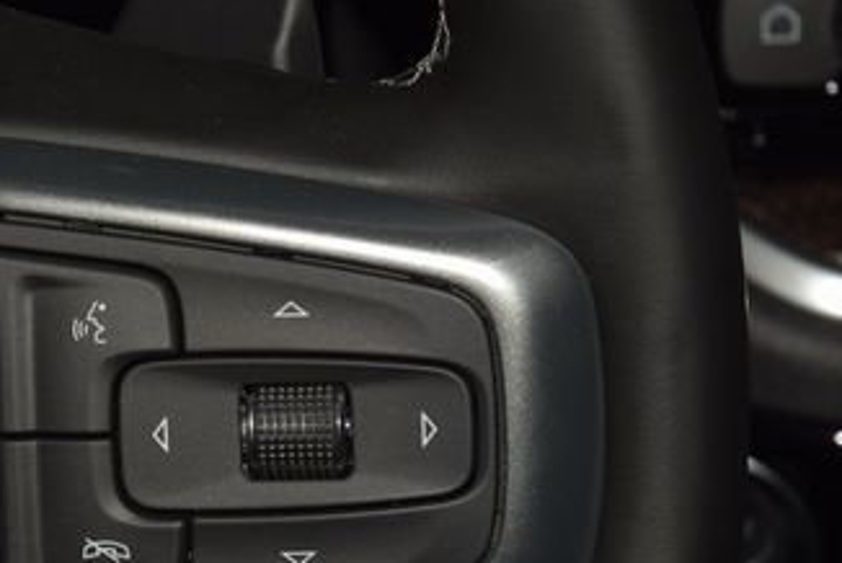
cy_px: 334
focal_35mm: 206
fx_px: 4822
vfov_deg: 6.7
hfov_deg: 10.0
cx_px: 201
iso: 100
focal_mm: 70
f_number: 8
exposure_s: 1/125
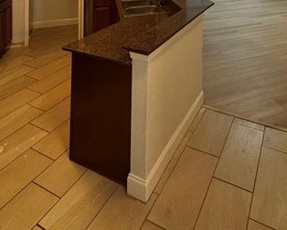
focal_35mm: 29
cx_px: 196
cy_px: -56
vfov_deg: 36.4
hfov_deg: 58.8
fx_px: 246
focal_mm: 2.22
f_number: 2.2
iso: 400
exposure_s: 1/60
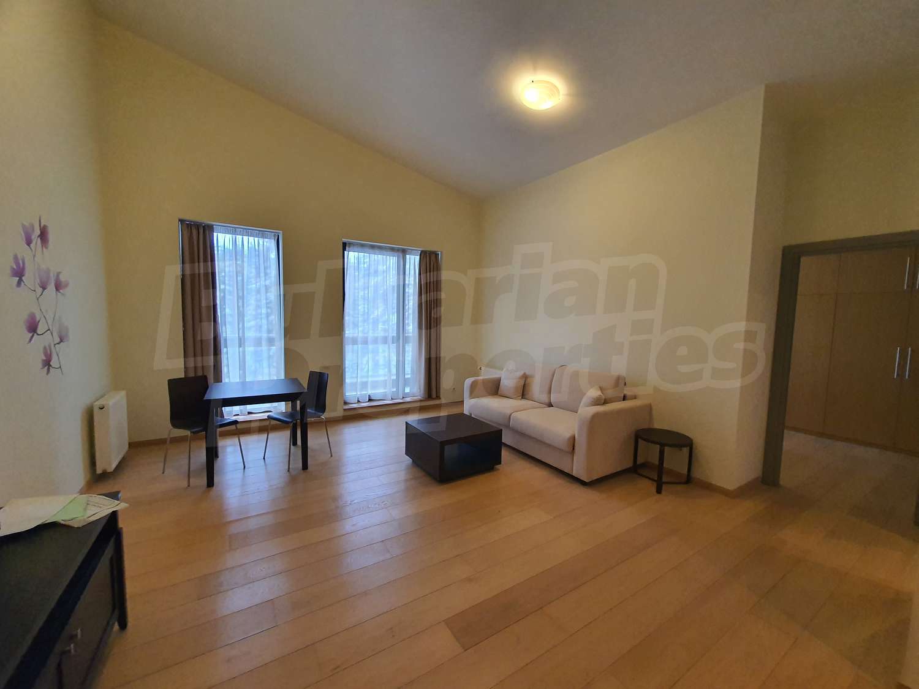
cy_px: 344
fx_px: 345
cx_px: 460
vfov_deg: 89.9
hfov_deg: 106.2
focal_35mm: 13
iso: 320
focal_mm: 1.8
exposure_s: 1/50
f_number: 2.2
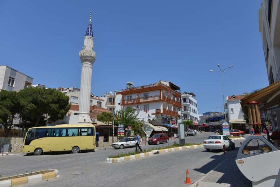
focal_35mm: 24
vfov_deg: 53.2
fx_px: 187
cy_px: 94
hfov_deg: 73.7
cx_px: 140
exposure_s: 1/320
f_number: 7.1
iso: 100
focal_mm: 24
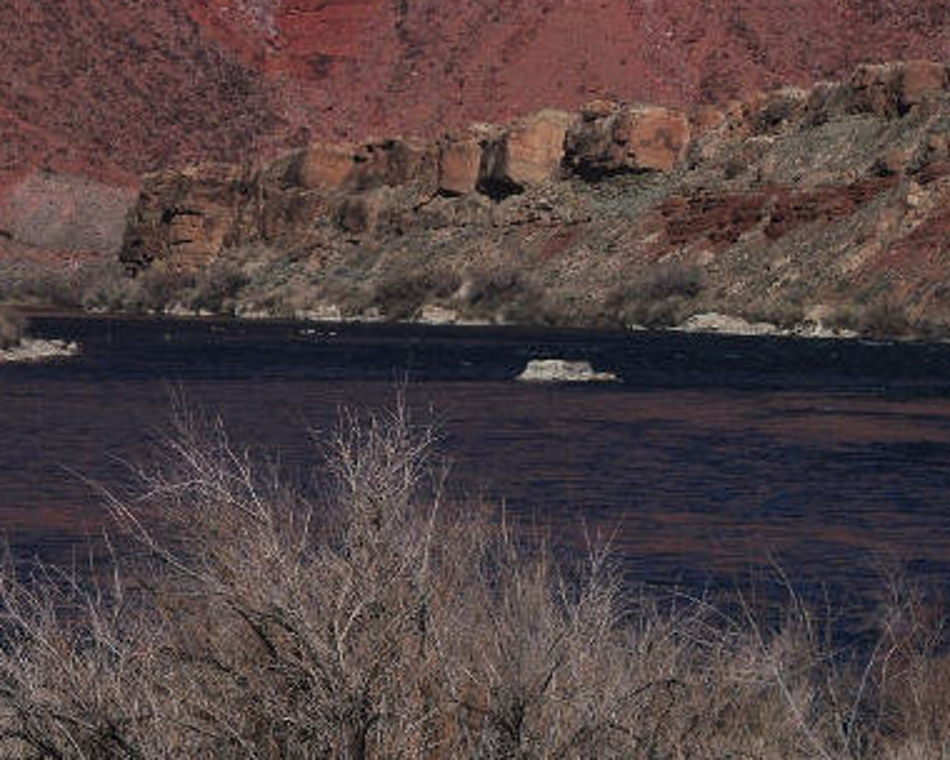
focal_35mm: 308
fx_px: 8660
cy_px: 436
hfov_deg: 6.3
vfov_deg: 5.0
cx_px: 265
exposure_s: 1/250
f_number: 19
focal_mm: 130
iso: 200
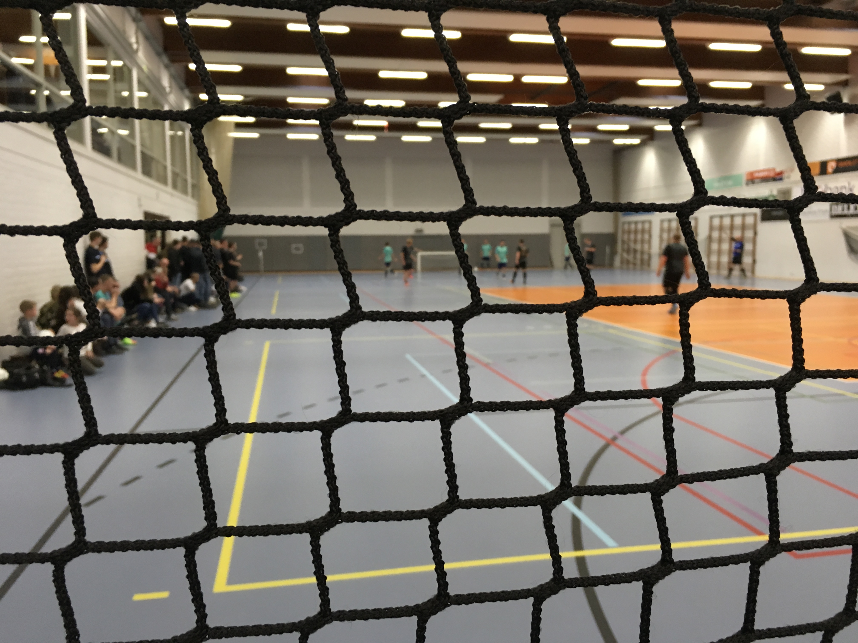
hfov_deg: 61.7
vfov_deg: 48.2
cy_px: 322
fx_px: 719
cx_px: 429
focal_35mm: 29
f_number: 2.2
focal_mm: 4.15
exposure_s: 1/33
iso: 125
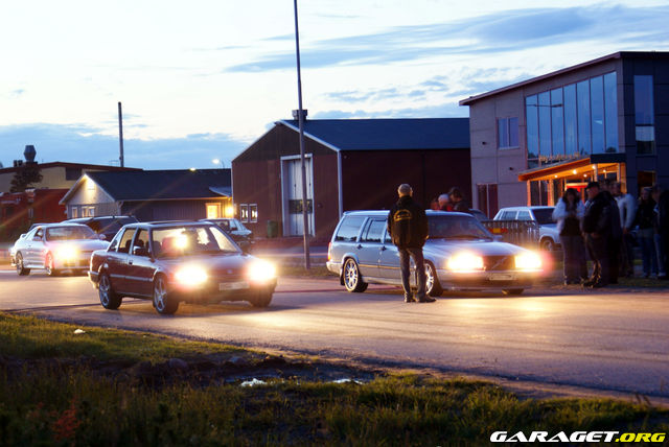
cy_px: 224
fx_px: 1953
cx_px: 334
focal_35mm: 105
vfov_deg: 13.1
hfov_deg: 19.4
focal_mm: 70
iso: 400
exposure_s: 2
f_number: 6.3
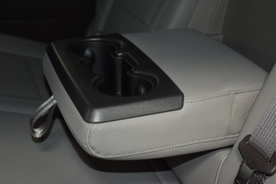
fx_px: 506
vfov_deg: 20.6
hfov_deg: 30.5
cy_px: 92
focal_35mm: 66
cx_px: 138
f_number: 4.2
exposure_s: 1/40
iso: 1400
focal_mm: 44
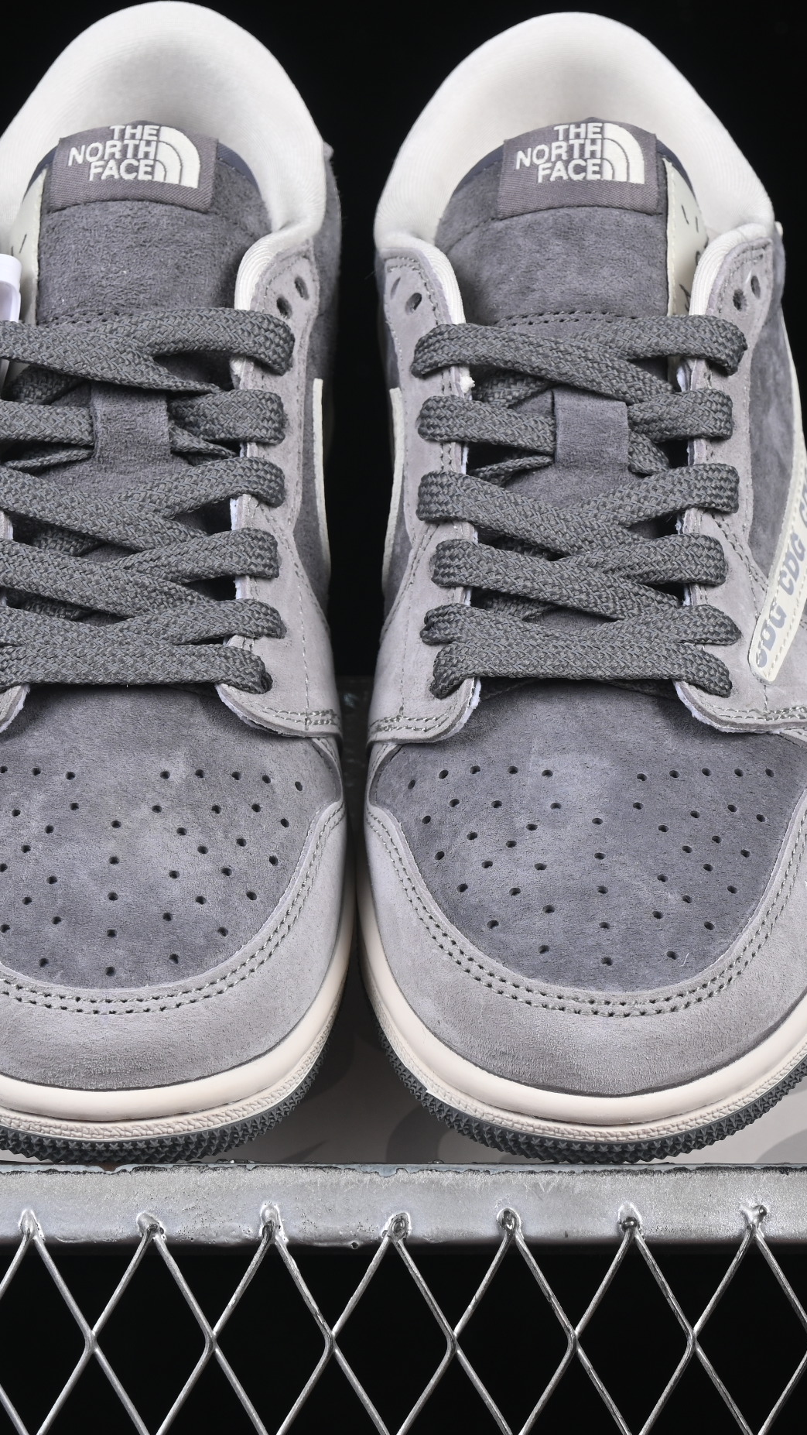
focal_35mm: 118
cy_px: 718
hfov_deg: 10.3
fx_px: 4489
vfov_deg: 18.2
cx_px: 371
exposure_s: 1/80
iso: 160
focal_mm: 50
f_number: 8
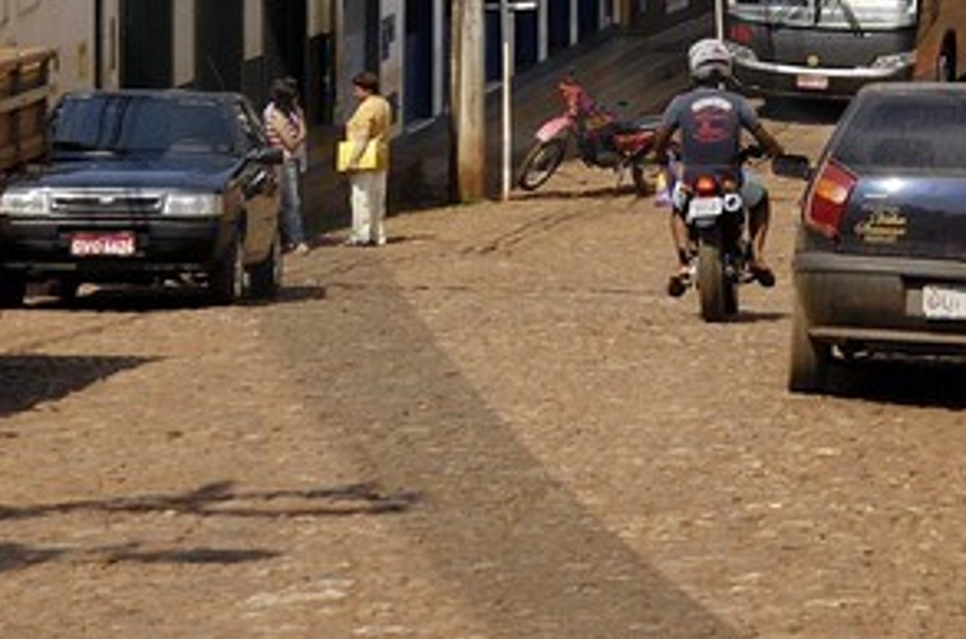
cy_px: -369
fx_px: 4391
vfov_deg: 8.1
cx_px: 1414
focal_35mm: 164
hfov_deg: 12.0
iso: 100
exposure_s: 1/160
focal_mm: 20
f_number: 8.5
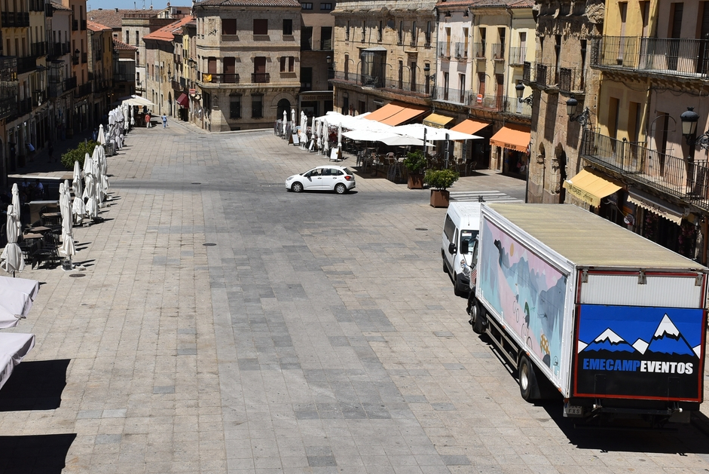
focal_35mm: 52
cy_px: 225
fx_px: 1018
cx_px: 275
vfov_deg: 26.2
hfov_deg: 38.2
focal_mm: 27
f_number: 11
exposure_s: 1/500
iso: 200
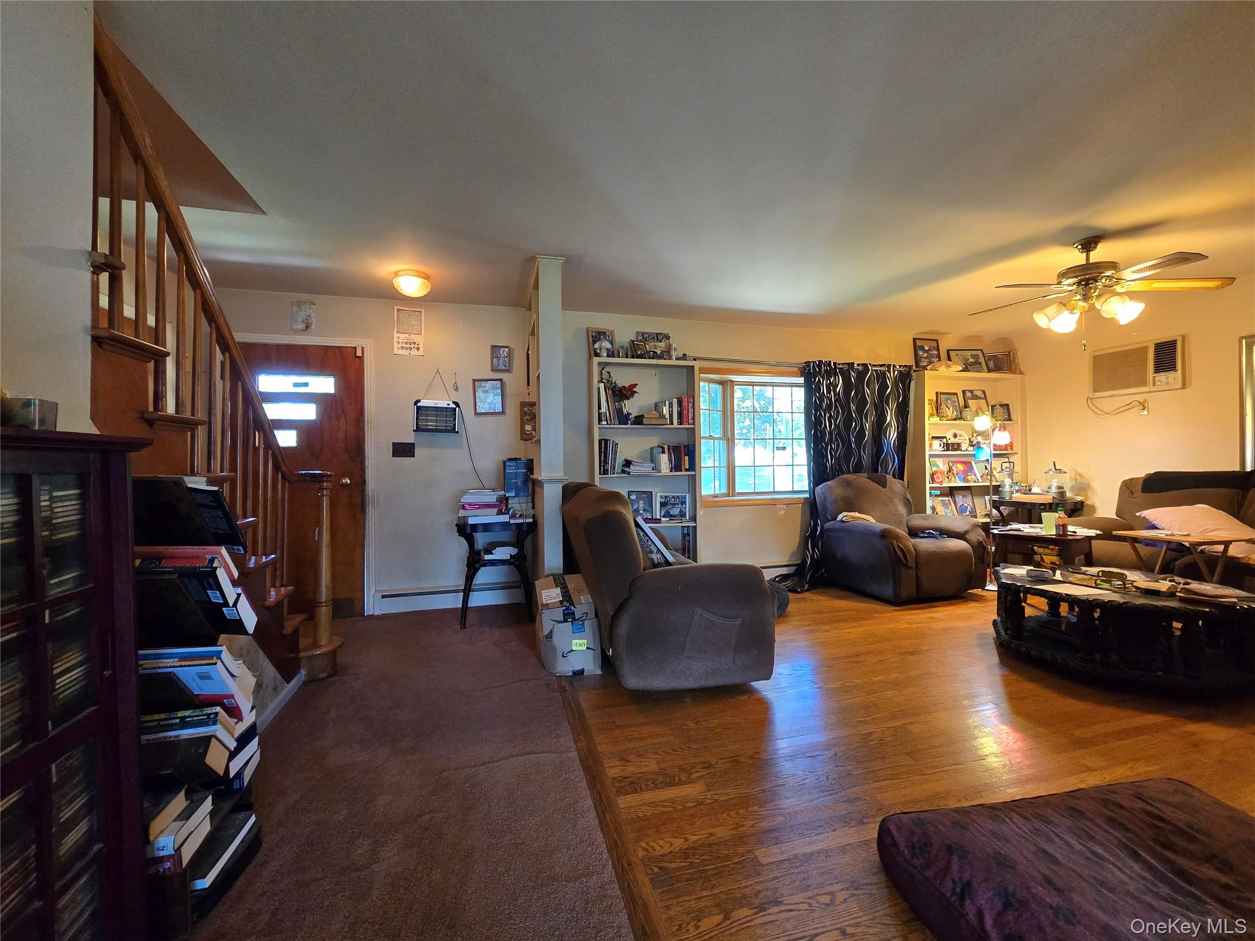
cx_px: 628
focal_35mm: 13
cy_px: 470
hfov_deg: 106.2
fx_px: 471
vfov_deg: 89.9
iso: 500
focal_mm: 2.2
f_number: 2.2
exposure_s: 1/60
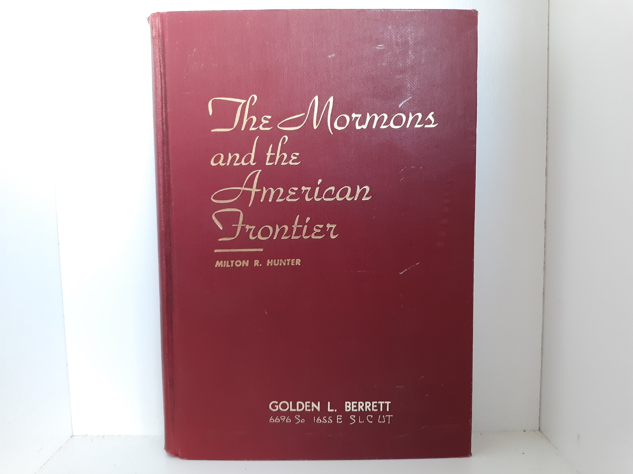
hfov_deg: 63.4
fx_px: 512
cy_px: 237
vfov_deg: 49.7
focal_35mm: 28
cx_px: 316
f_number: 1.7
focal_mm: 3.7
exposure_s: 1/30
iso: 200
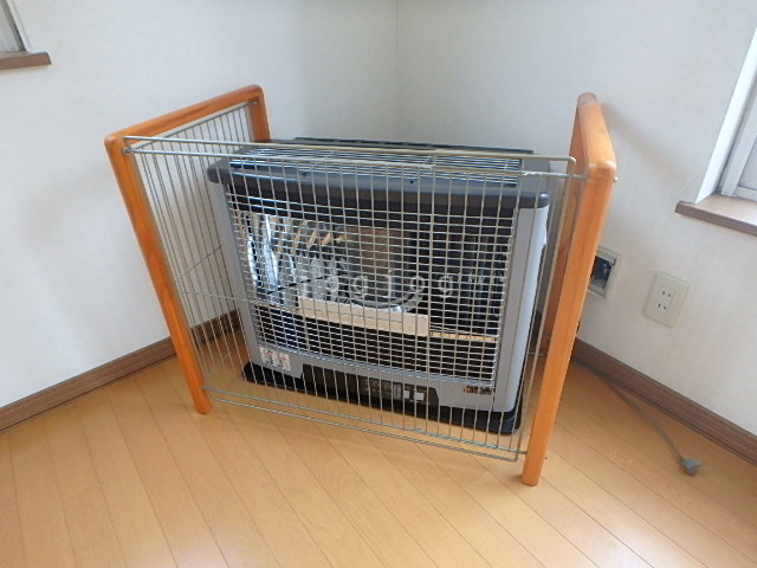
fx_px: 459
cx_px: 378
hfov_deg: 79.0
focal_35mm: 21
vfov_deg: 63.4
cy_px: 284
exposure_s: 1/30
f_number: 3.5
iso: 320
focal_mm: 3.7
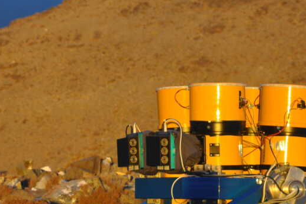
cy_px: 44
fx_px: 1809
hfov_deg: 9.7
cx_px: 115
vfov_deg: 6.4
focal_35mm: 213
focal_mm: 80
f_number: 5
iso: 800
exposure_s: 1/100
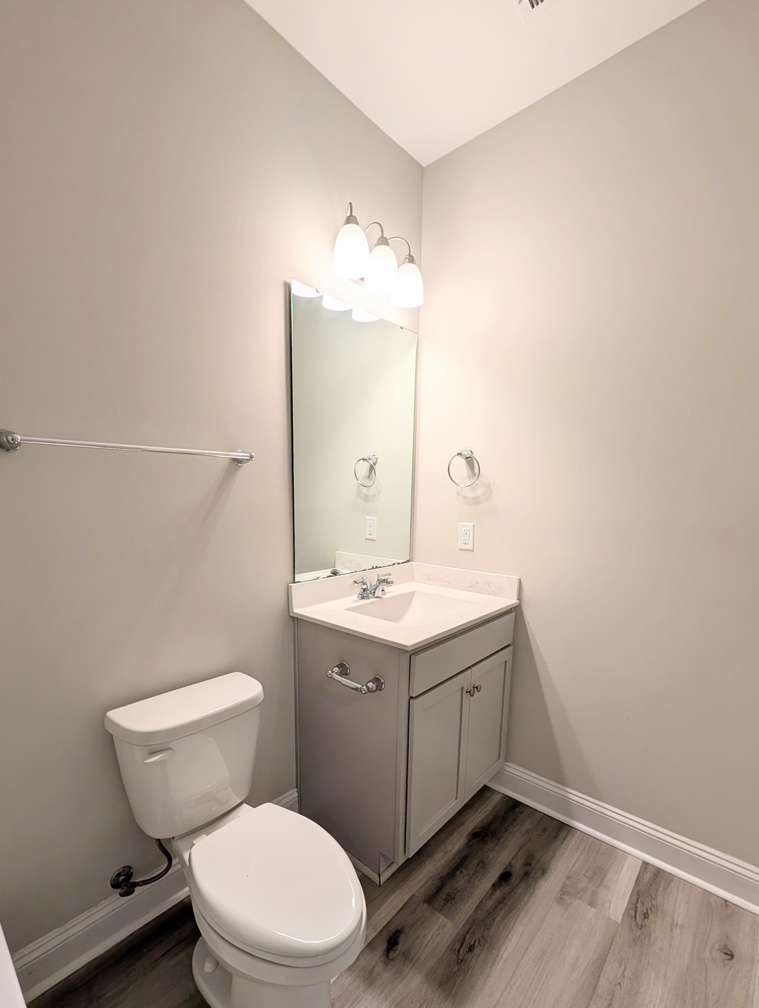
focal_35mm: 14
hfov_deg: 85.7
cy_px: 564
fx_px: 408
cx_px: 358
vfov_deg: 101.5
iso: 53
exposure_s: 1/119
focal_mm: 2.02
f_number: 1.7
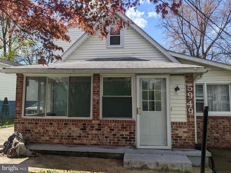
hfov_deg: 65.3
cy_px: 86
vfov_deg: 51.4
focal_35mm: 27
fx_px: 180
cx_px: 116
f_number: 1.8
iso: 75
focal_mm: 4.44
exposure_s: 1/4673
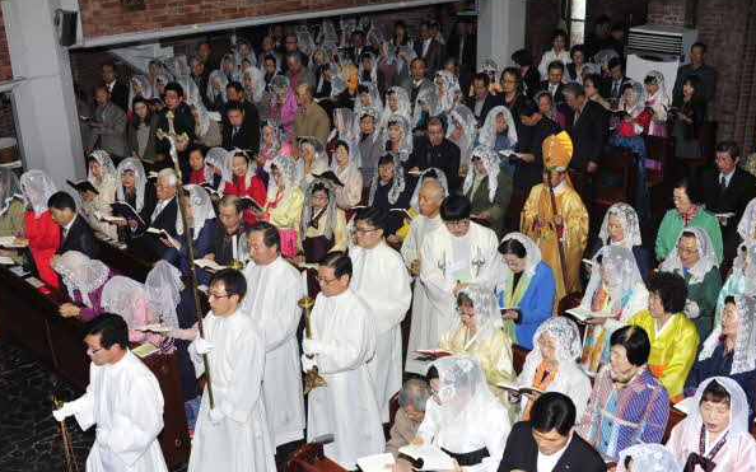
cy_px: 280
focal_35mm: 42
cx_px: 335
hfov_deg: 47.1
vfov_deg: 30.5
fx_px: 865
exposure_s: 1/60
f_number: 4.5
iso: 200
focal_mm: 35
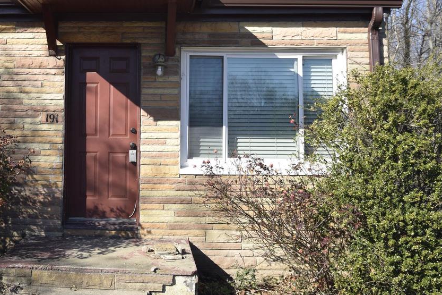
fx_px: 1019
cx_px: 100
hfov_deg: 24.2
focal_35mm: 83
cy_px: 76
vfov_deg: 16.4
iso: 200
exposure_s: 1/320
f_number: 9
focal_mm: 32
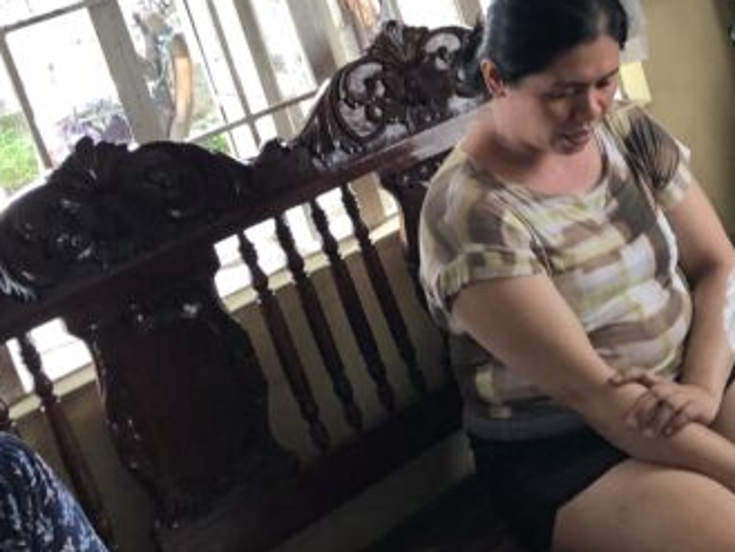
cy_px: 125
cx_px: 583
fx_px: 1444
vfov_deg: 21.4
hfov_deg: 28.0
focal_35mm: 68
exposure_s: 1/30
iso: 32
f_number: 1.8
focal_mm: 3.99
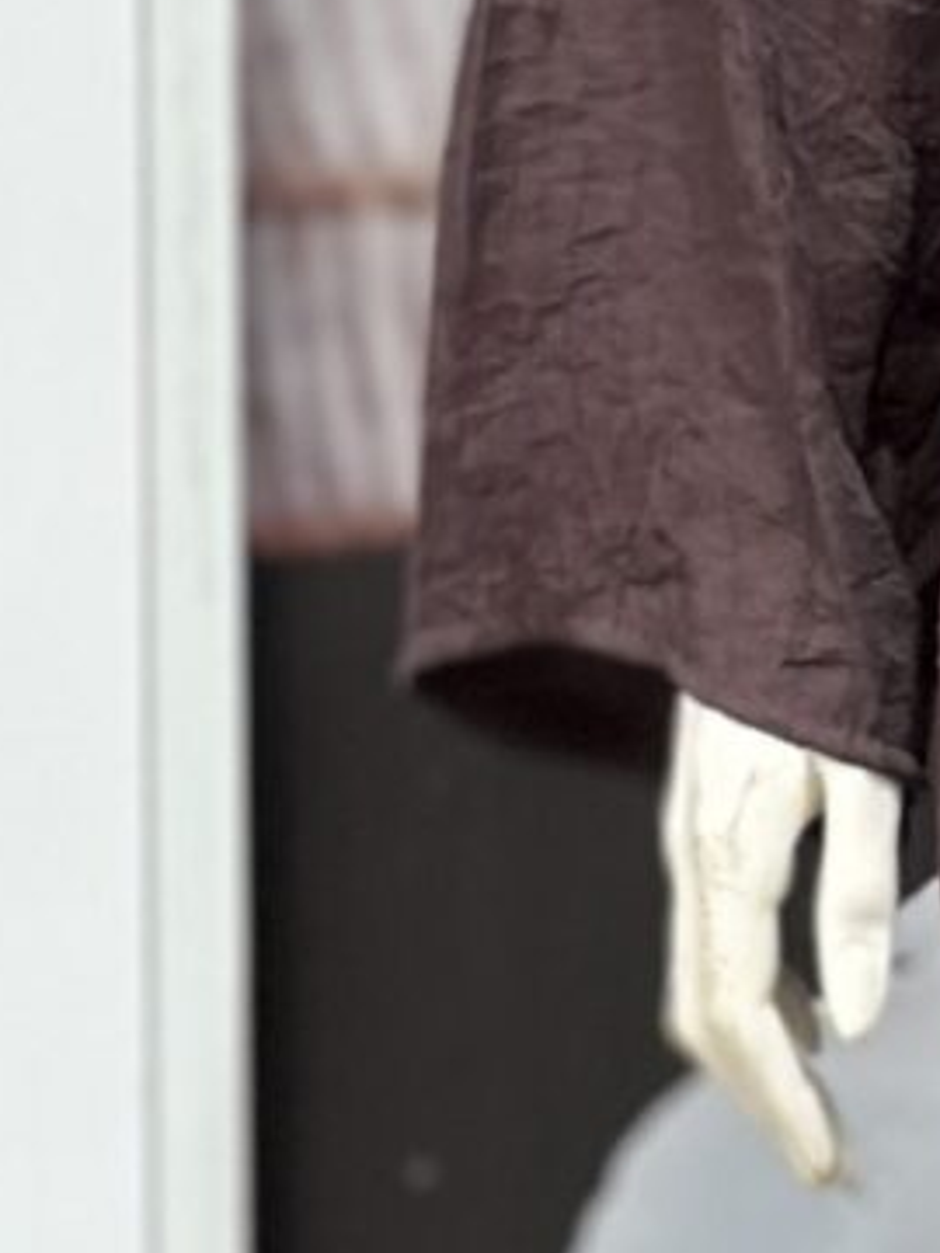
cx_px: 1368
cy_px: 446
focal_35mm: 341
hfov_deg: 4.3
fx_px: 12347
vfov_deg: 5.8
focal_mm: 6.86
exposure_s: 1/2976
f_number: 1.78
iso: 100
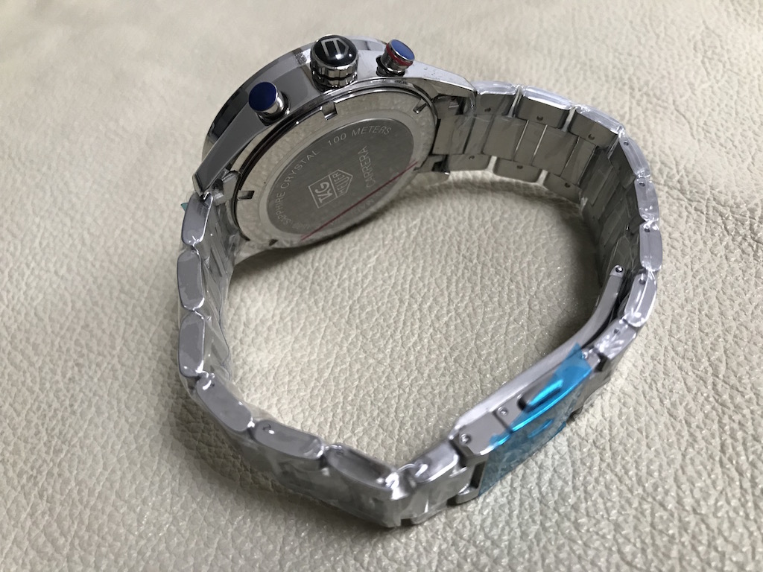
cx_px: 382
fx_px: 617
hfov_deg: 63.4
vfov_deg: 49.7
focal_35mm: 28
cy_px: 286
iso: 64
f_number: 1.8
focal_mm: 3.99
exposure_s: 1/17
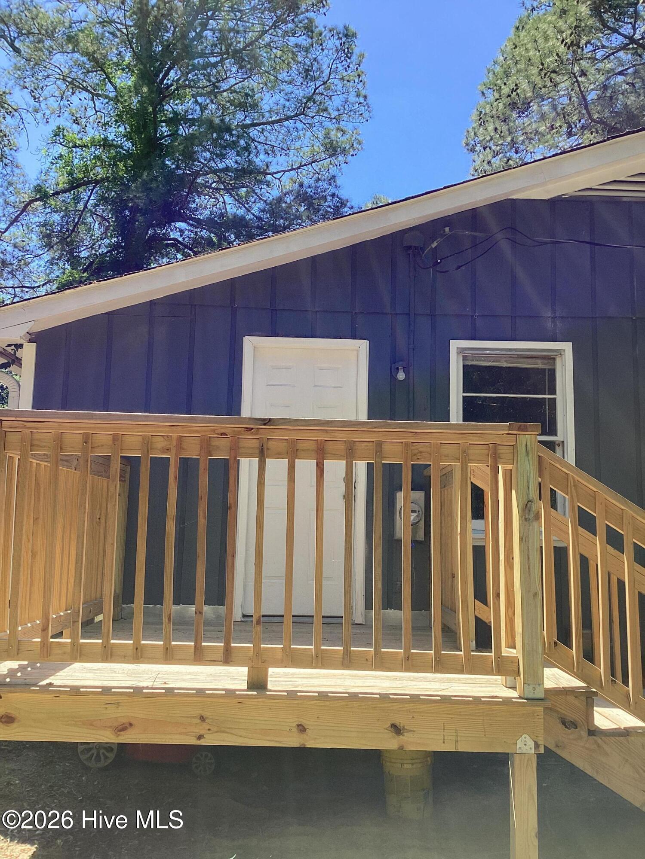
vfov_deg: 58.4
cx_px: 322
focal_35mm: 31
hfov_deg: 45.4
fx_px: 770
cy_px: 430
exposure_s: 1/429
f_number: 2.4
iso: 25
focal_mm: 3.3
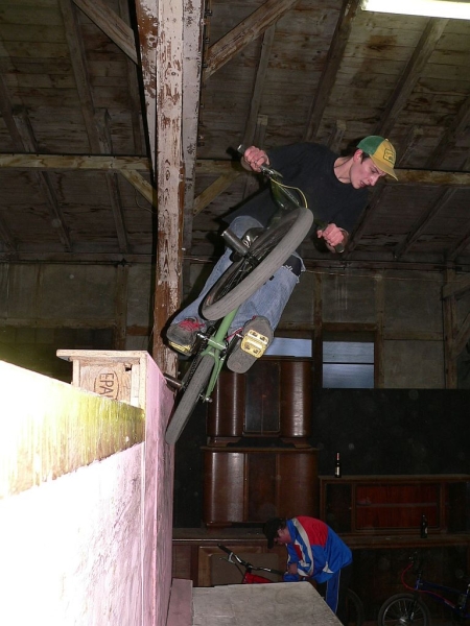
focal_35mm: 36
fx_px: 652
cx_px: 235
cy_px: 313
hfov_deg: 39.7
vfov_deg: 51.4
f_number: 2.8
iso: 100
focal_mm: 6
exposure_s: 1/30
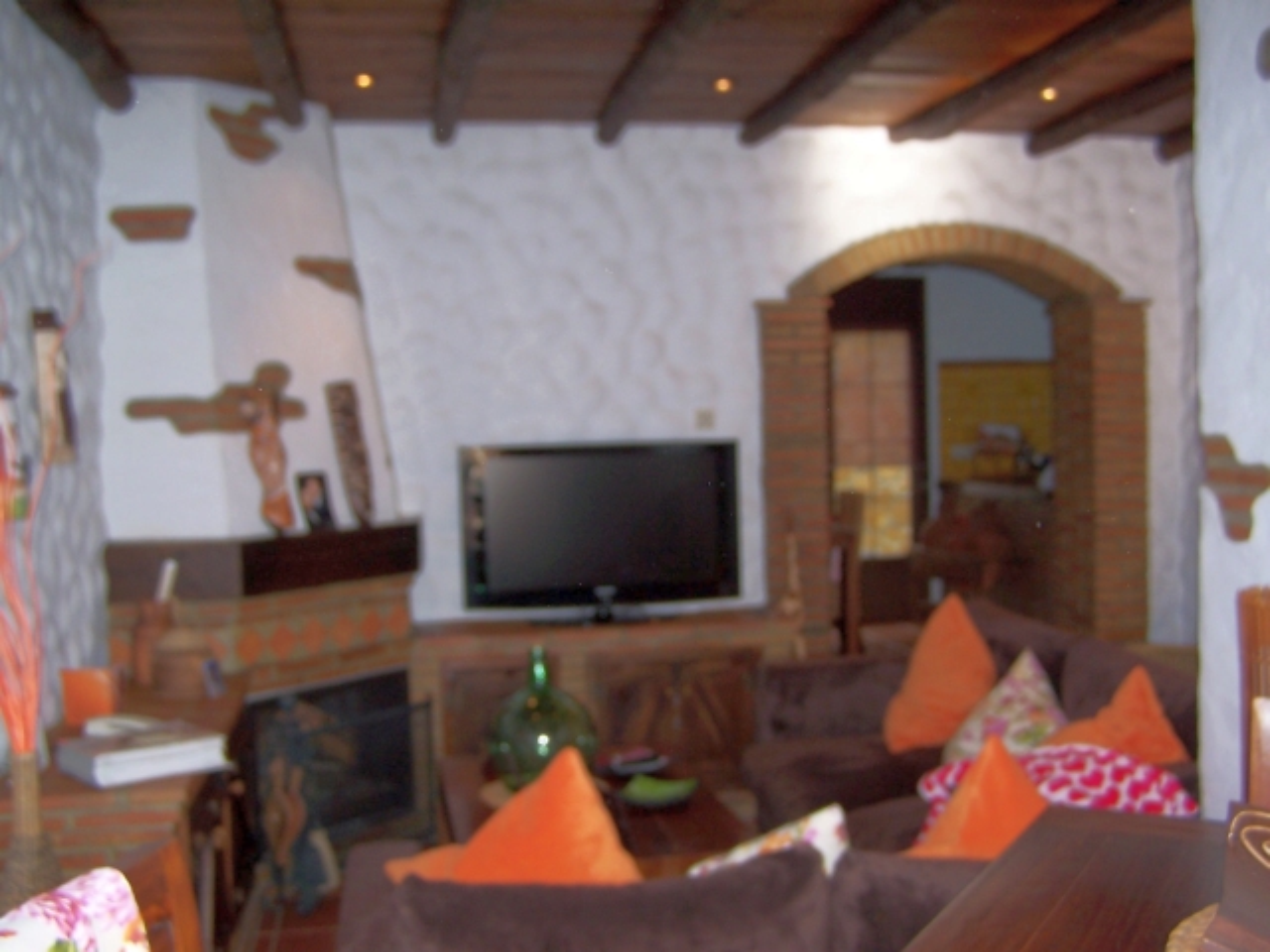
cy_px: 476
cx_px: 635
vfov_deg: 37.7
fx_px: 1394
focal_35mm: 38
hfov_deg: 49.0
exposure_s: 1/60
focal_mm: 6.3
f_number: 2.8
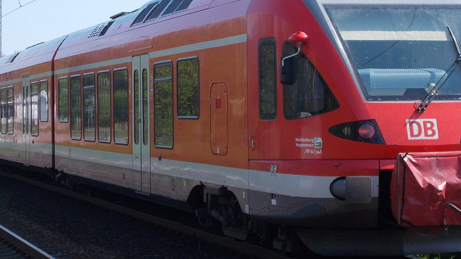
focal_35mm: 132
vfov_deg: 9.2
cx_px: 203
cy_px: 84
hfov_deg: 16.3
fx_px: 1614
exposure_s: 1/320
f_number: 5.3
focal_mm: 11.8
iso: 80
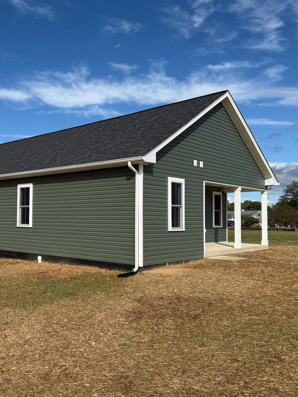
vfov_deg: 55.4
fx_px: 379
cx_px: 78
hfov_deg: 41.8
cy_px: 200
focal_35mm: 33
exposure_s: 1/5319
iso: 80
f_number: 1.78
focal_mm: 6.76
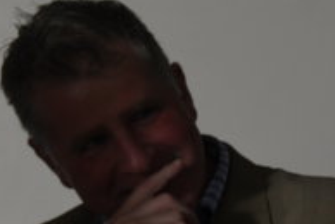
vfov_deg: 4.6
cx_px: 842
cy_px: 264
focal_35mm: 298
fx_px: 2777
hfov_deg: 6.5
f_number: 9
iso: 320
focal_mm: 58
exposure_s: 1/125
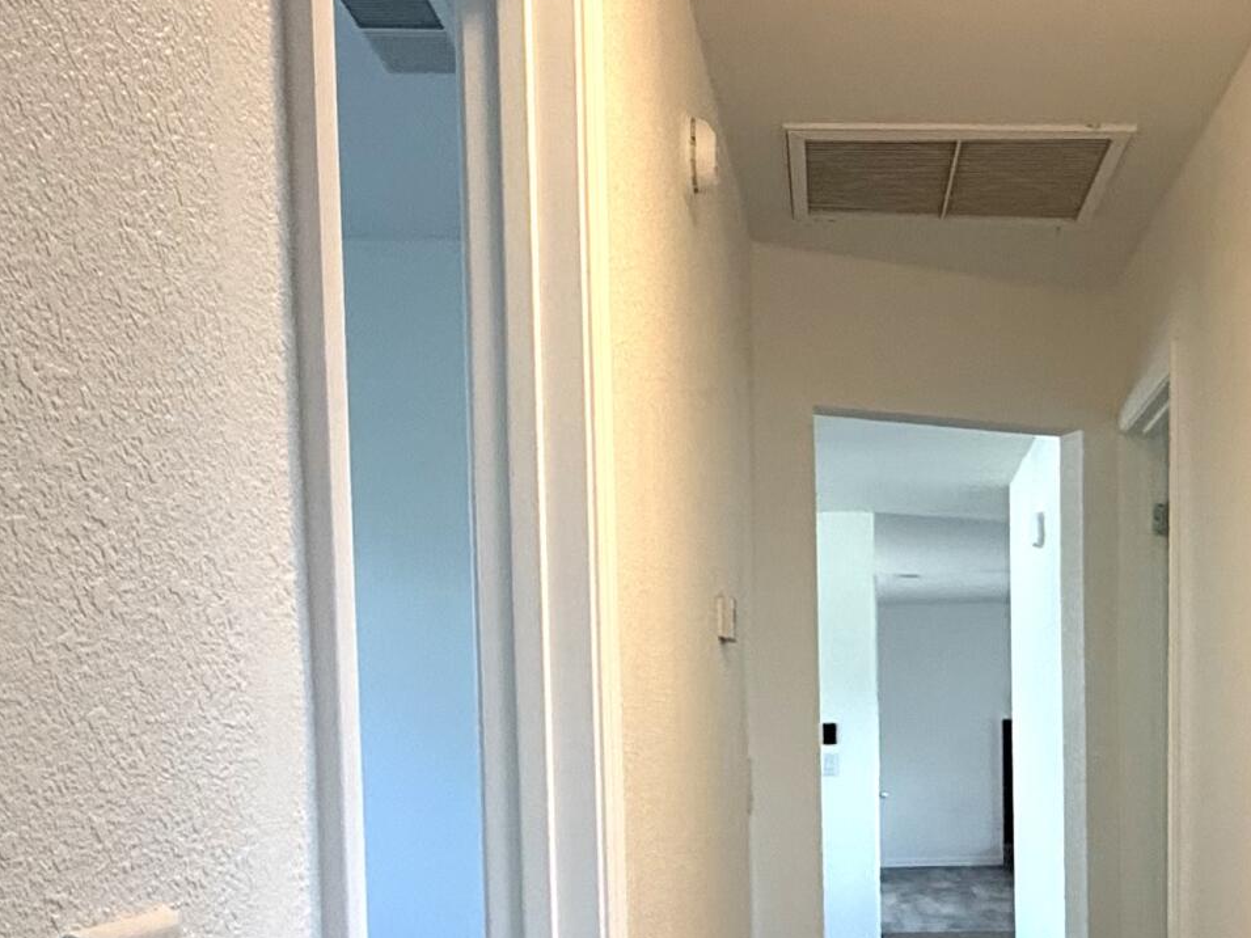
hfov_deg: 41.5
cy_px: 824
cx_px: 954
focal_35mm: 44
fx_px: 1590
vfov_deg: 31.5
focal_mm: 2.22
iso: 200
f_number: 2.2
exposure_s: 1/120
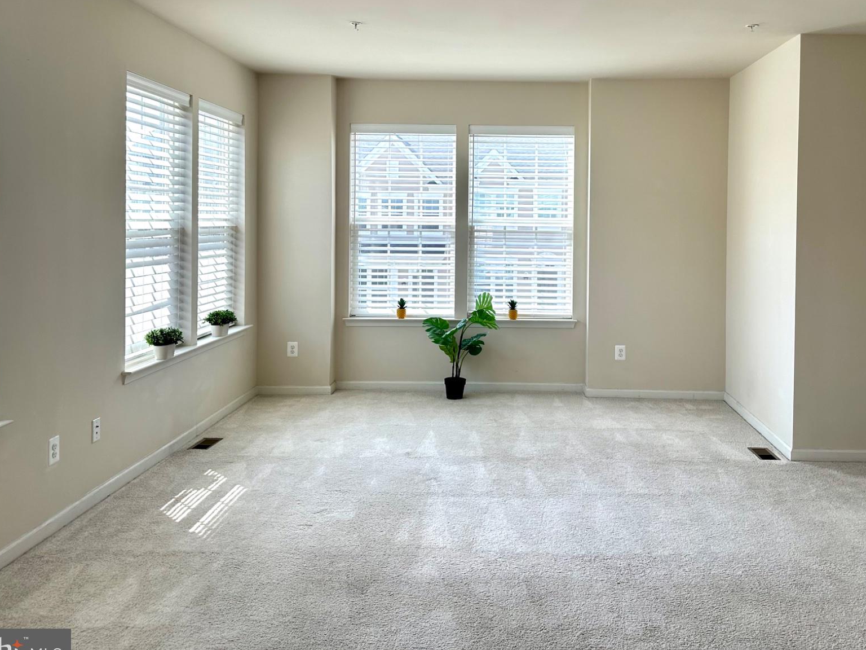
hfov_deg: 56.5
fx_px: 801
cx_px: 507
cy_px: 241
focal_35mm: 32
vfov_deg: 43.8
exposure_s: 1/894
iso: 80
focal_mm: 6.86
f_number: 1.78
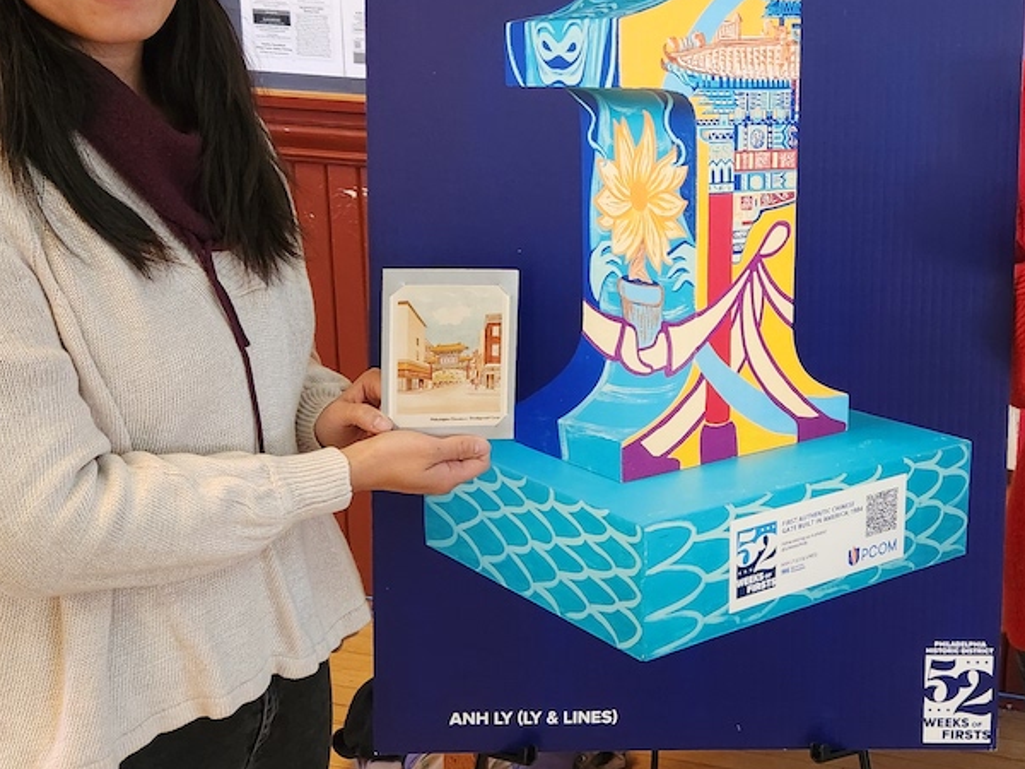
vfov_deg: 31.4
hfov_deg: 40.6
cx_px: 709
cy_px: 282
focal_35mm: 46
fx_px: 1362
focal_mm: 5.4
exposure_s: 1/120
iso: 800
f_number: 1.8
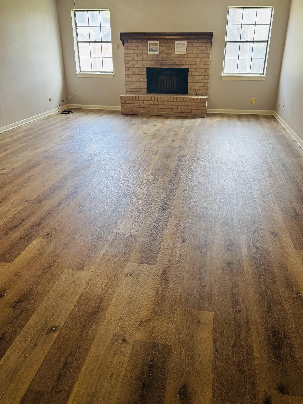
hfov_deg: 53.0
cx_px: 161
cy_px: 191
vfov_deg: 67.3
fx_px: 303
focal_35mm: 26
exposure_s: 1/60
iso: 160
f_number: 1.78
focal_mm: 6.76
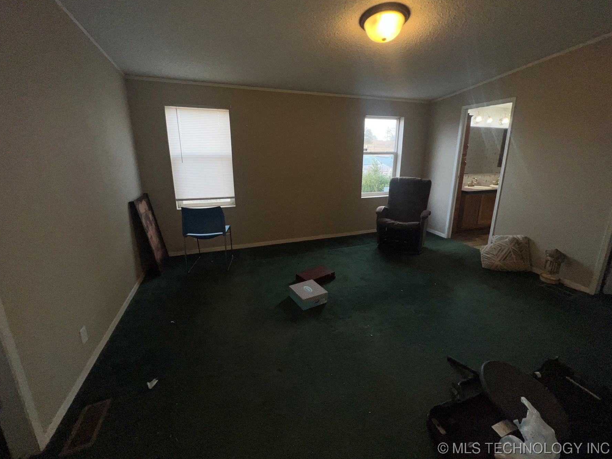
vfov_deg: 85.6
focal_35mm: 14
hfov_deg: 102.0
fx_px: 247
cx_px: 319
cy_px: 216
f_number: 1.8
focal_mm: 1.57
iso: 25
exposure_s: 1/127
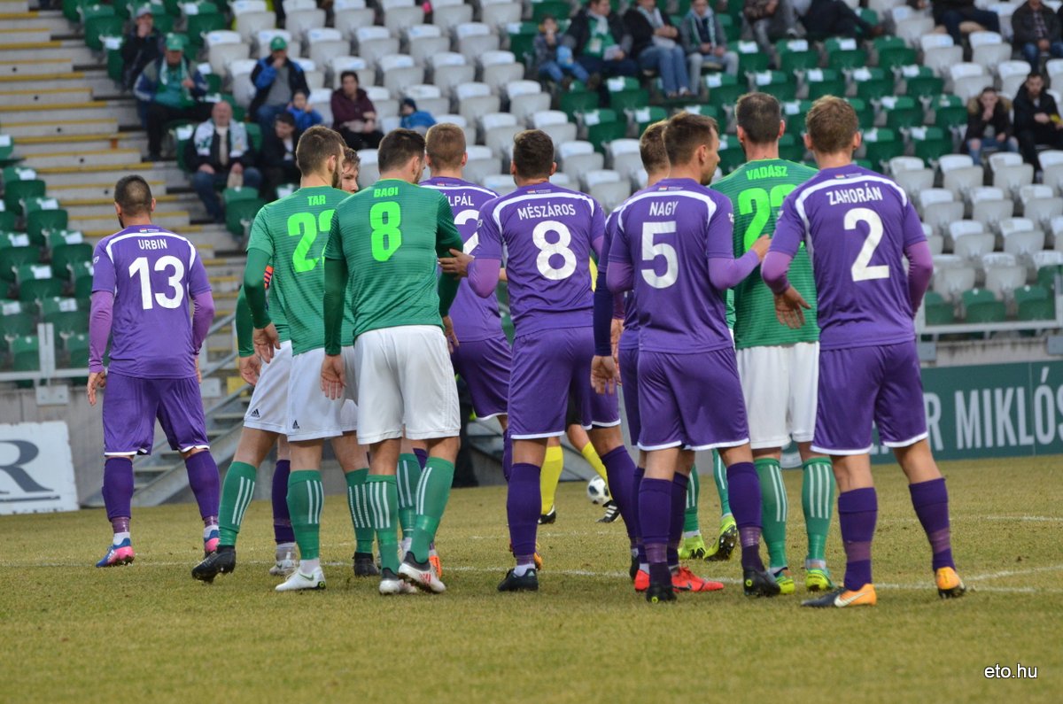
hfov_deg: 7.1
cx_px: 532
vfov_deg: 4.7
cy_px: 352
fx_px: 8620
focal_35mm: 292
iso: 1250
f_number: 5.3
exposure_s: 1/500
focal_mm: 195
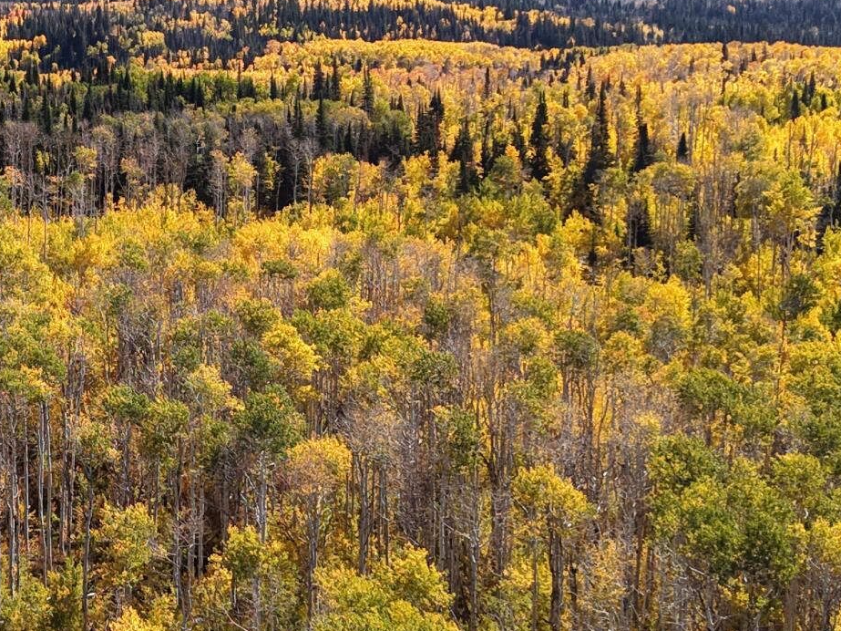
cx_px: -30
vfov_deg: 18.9
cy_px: 356
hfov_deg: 23.8
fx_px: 1895
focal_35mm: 78
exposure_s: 1/2500
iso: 150
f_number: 1.8
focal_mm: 8.67
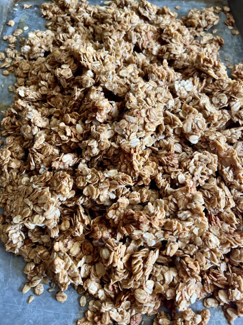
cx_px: 122
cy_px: 162
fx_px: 243
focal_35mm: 26
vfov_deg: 67.3
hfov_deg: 53.1
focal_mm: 5.1
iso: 125
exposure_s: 1/99
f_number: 1.6
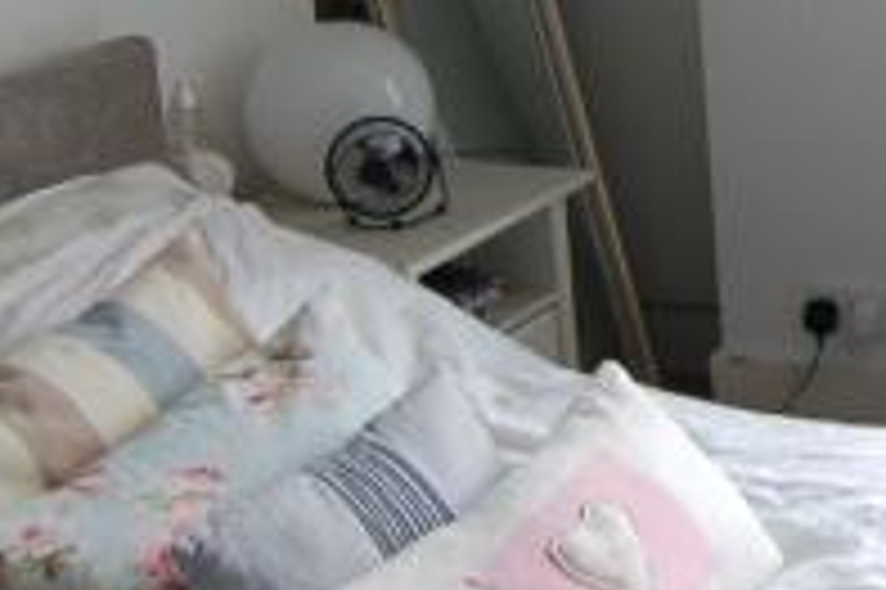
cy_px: -56
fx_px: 2105
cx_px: 1142
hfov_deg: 21.5
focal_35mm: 86
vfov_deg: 15.5
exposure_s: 1/30
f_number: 2.8
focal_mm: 11
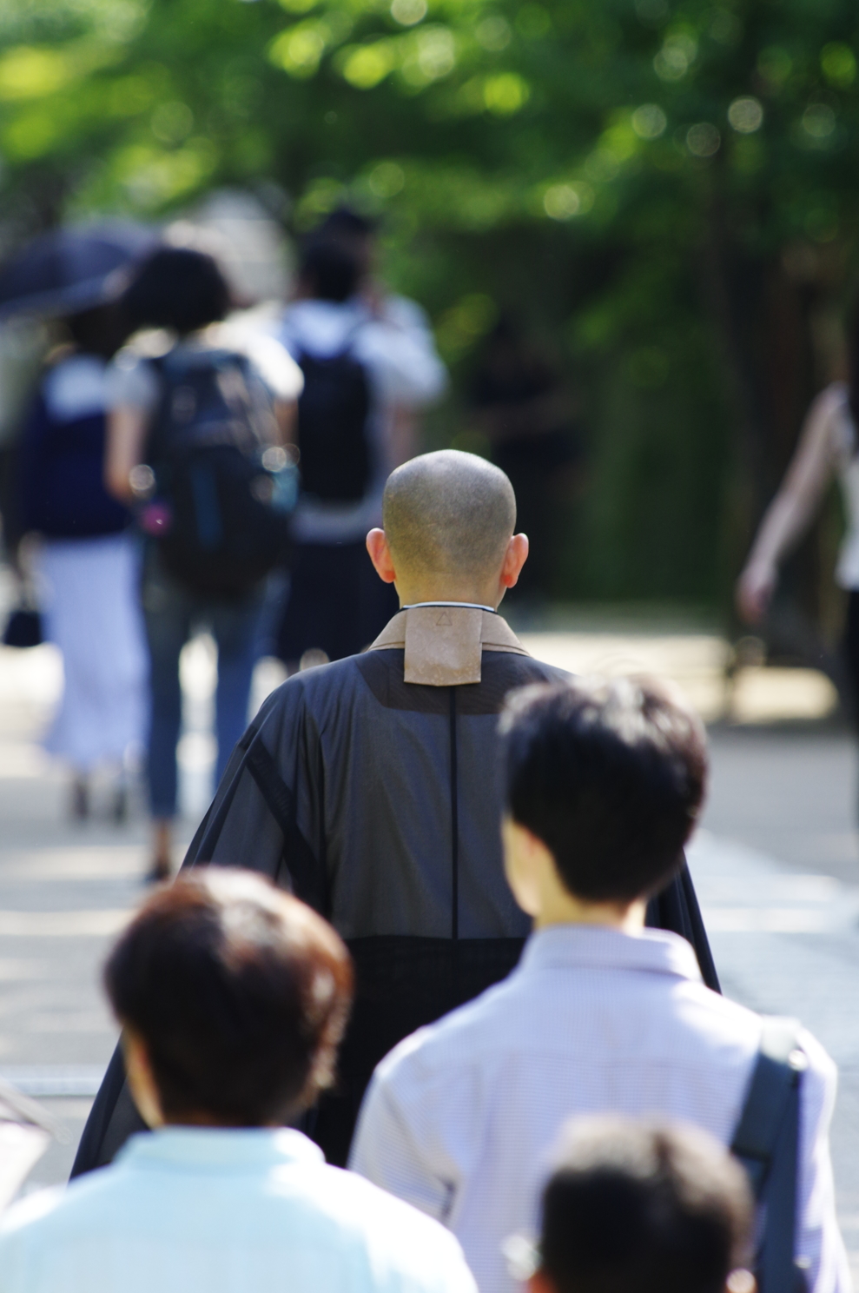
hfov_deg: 2.1
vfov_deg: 3.2
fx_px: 23383
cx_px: 431
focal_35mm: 652
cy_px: 642
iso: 400
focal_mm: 420
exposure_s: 1/250
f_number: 5.6
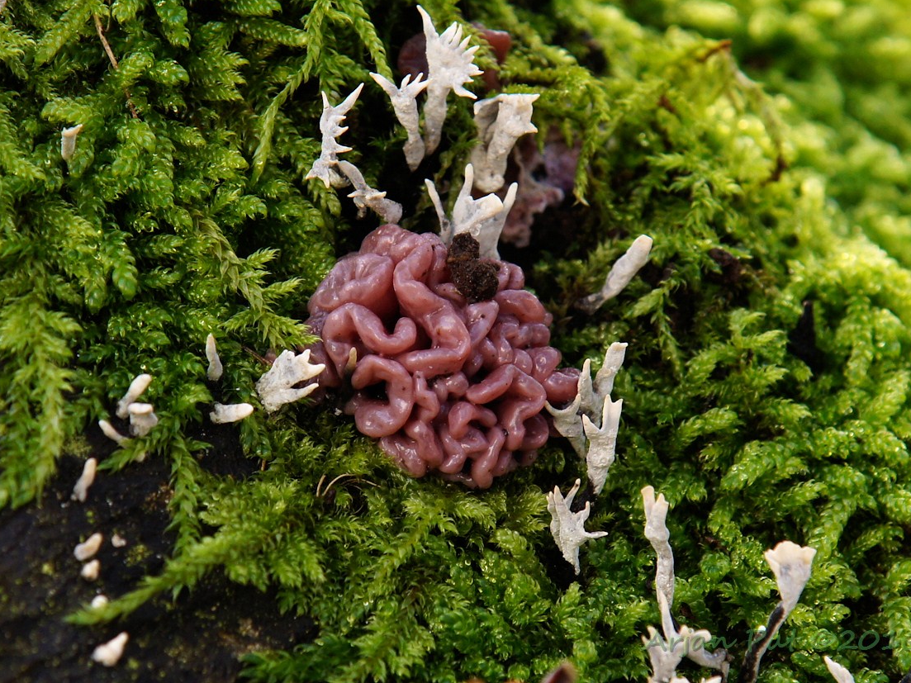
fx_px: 4514
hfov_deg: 11.5
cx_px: 448
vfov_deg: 8.7
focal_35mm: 172
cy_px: 340
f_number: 8
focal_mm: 105
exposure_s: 1/25
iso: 200
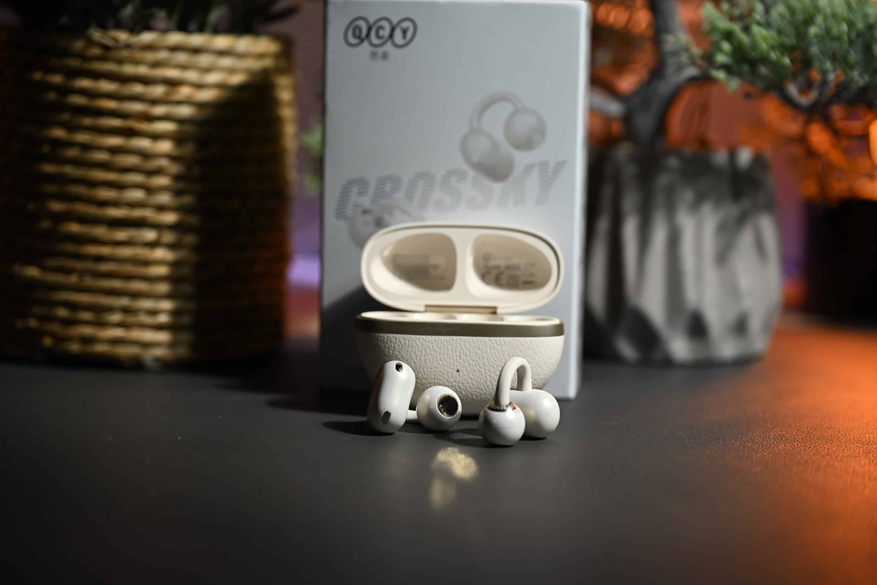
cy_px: 292
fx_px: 2192
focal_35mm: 90
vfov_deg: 15.2
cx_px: 438
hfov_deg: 22.6
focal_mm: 90
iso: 200
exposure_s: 1/100
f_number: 4
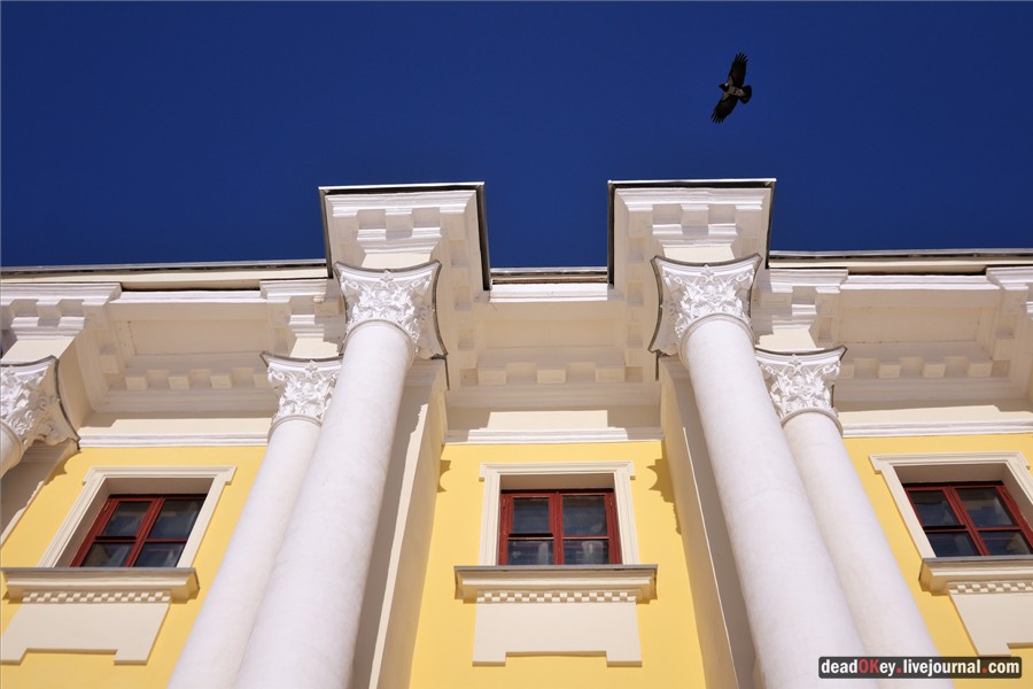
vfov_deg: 36.9
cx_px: 516
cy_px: 344
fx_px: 1033
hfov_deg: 53.1
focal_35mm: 36
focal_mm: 24
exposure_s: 1/2000
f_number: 5
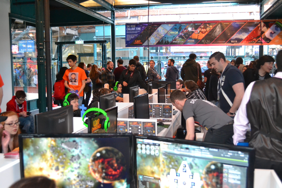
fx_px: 305
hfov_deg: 49.6
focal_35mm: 39
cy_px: 94
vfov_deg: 34.2
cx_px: 141
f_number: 4.2
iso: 3200
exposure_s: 1/60
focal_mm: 26
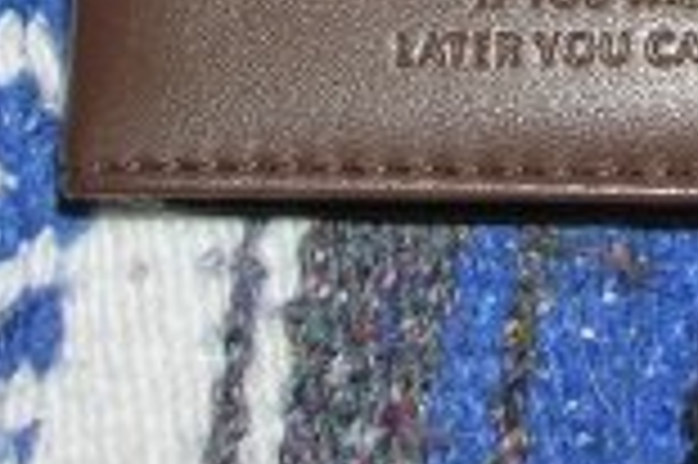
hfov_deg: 12.5
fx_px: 3157
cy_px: -450
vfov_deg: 8.0
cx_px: 703
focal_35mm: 163
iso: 50
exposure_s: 1/60.1
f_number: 2.8
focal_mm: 5.8
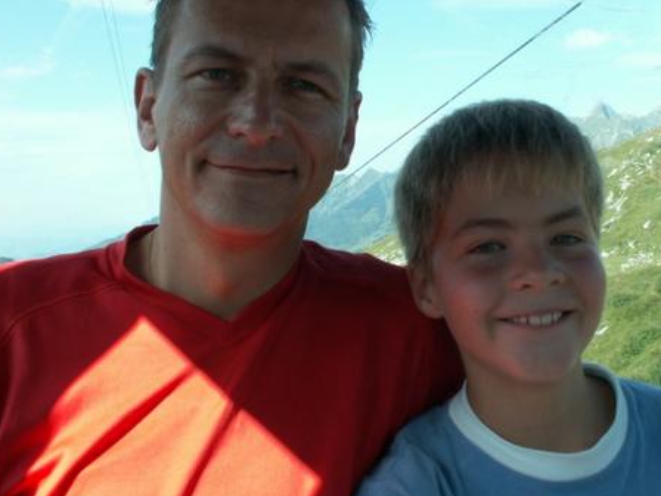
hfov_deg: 37.8
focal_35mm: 50
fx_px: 955
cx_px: 432
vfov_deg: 29.0
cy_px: 187
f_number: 5
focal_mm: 5.86
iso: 50
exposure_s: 1/100
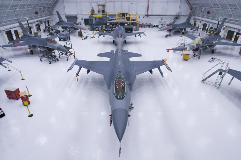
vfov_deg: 59.5
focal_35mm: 21
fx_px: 141
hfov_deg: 81.2
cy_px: 80
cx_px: 120
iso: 640
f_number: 11
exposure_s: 1/20
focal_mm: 14
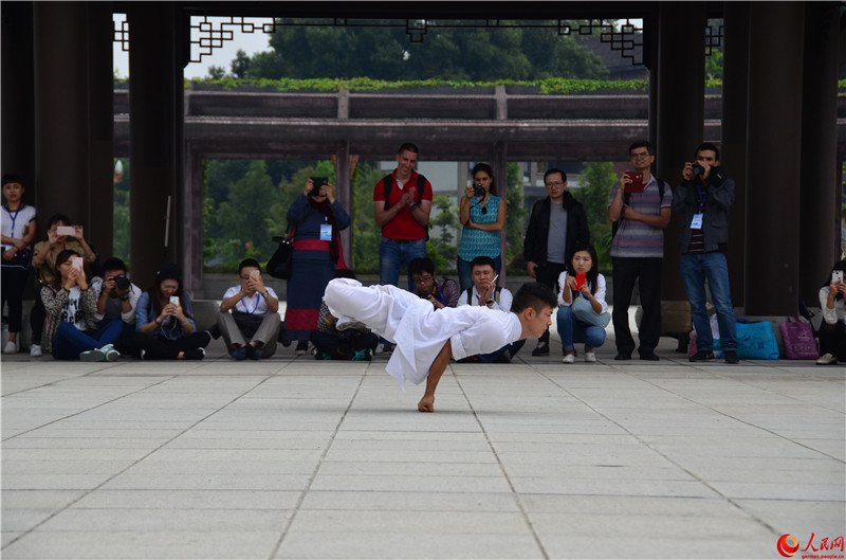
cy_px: 280
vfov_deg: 13.0
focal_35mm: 105
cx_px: 423
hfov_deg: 19.5
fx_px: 2461
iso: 800
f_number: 5
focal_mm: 70
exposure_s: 1/800
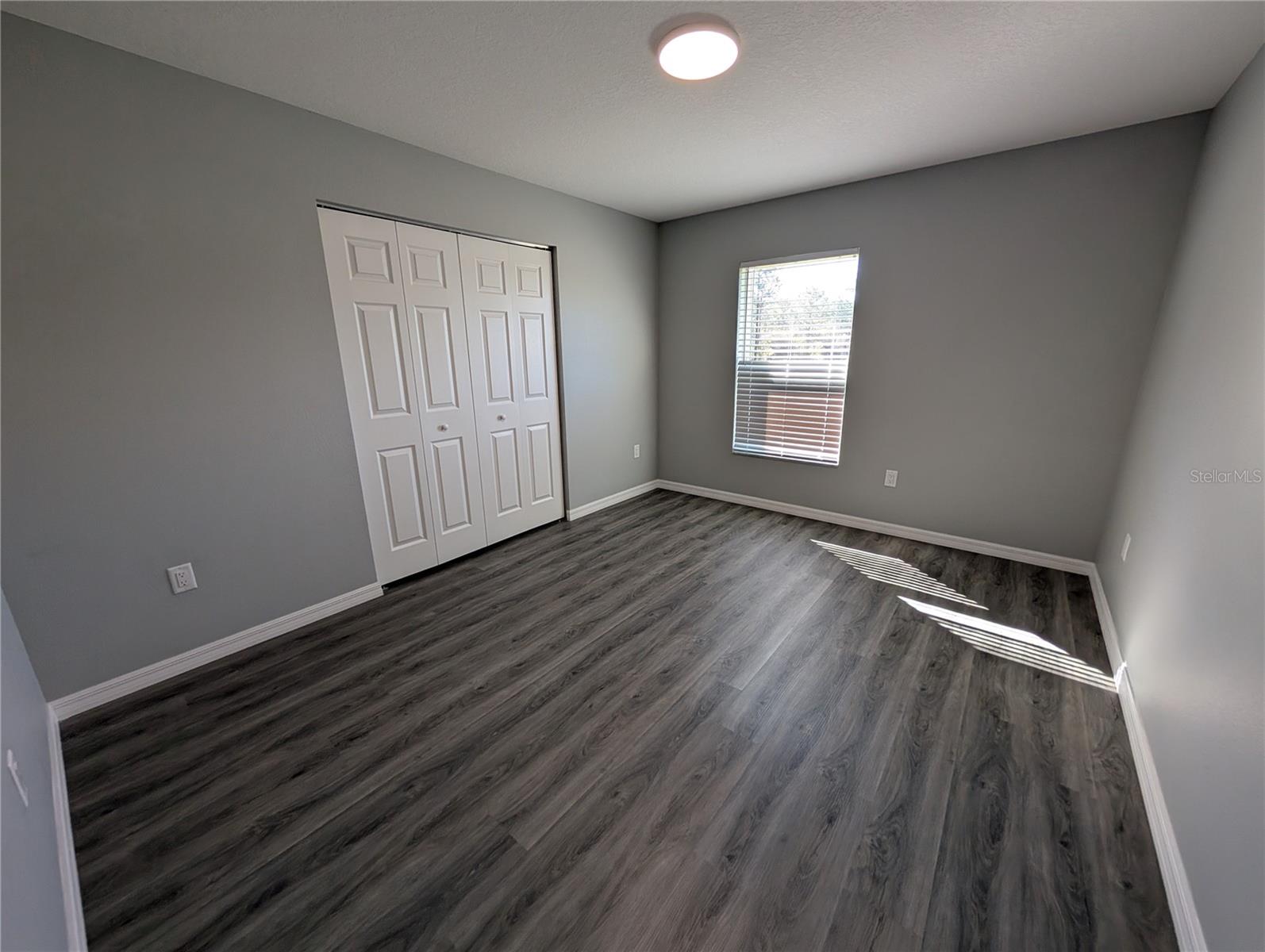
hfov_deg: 110.5
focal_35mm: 12
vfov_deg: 94.6
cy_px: 476
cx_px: 632
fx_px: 439
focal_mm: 2.02
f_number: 1.7
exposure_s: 1/147
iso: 65
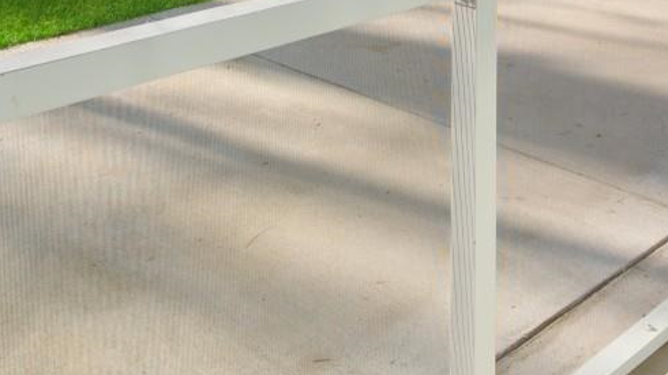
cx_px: 402
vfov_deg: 18.5
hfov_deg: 39.7
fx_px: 921
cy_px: -281
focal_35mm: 52
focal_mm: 10
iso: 100
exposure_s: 1/200
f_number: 7.1
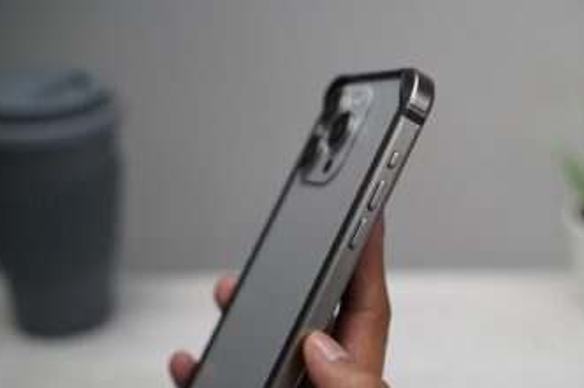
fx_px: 1232
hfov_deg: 26.6
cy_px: 205
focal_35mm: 76
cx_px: 339
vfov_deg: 17.9
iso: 1600
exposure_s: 1/160
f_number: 4
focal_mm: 63
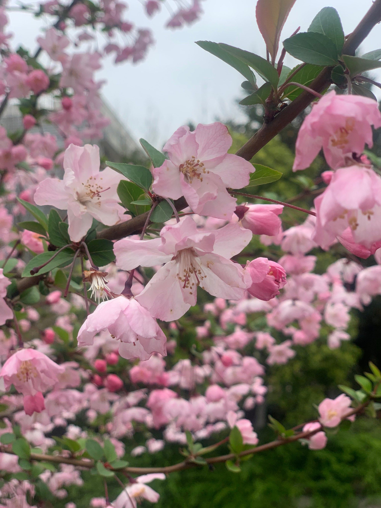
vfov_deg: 36.8
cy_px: 254
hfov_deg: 28.0
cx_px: 190
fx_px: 763
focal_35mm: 52
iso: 16
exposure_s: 1/813
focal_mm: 6
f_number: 2.4
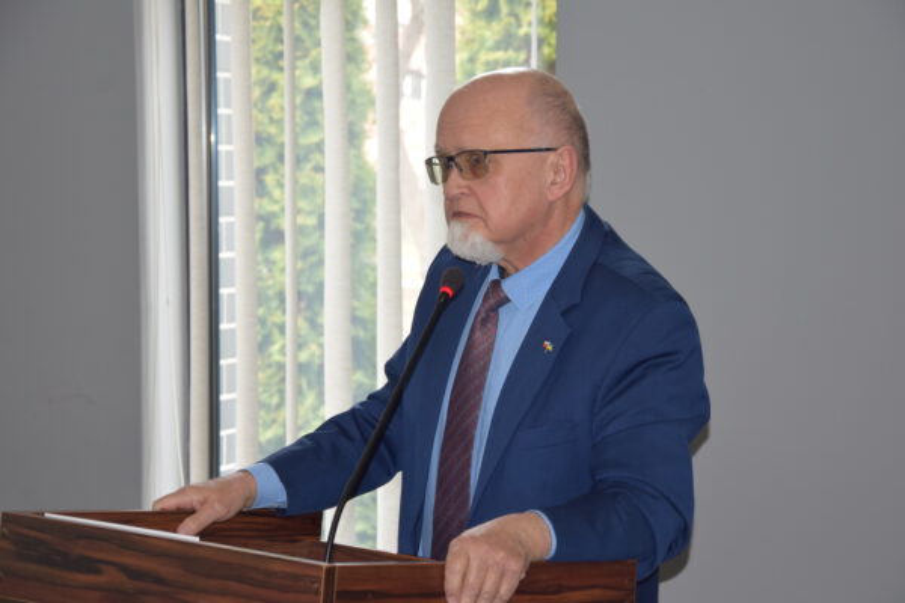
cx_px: 452
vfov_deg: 13.8
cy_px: 302
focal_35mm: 99
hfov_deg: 20.6
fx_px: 2489
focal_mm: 66
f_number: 5.6
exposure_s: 1/125
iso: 800
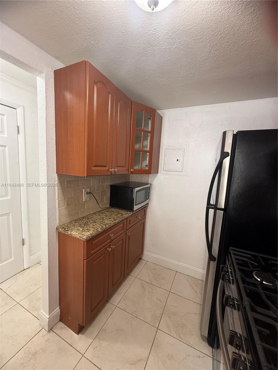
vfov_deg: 102.1
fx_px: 150
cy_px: 185
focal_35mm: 14
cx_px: 139
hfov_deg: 85.7
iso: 200
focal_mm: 2.22
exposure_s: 1/120
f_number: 2.2
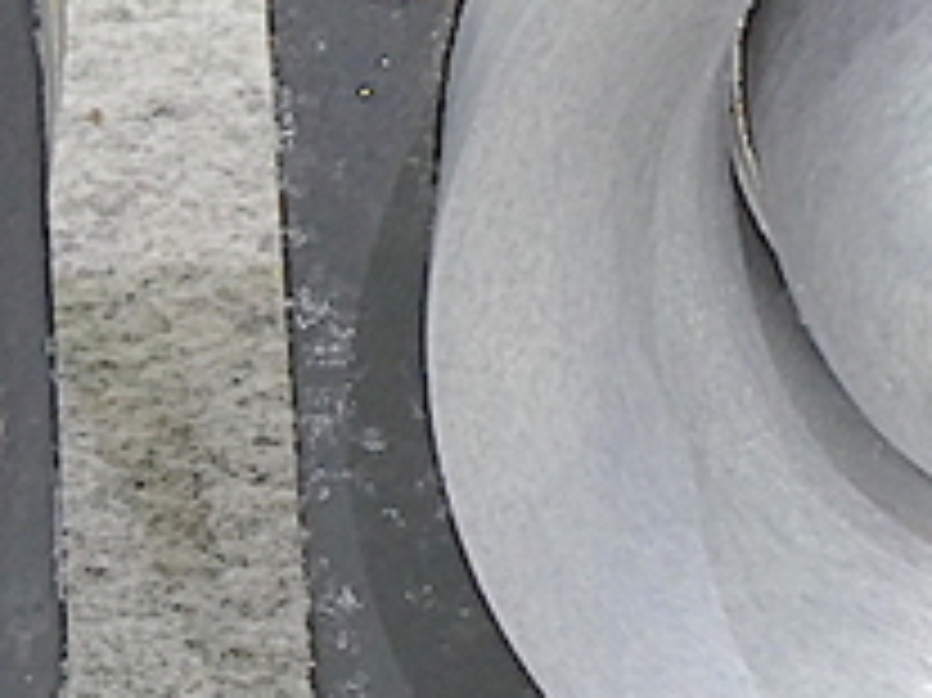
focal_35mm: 859
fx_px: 23114
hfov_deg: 2.3
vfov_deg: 1.7
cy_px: 153
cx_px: 158
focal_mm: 33.2
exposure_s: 1/3.2
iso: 200
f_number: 5.6
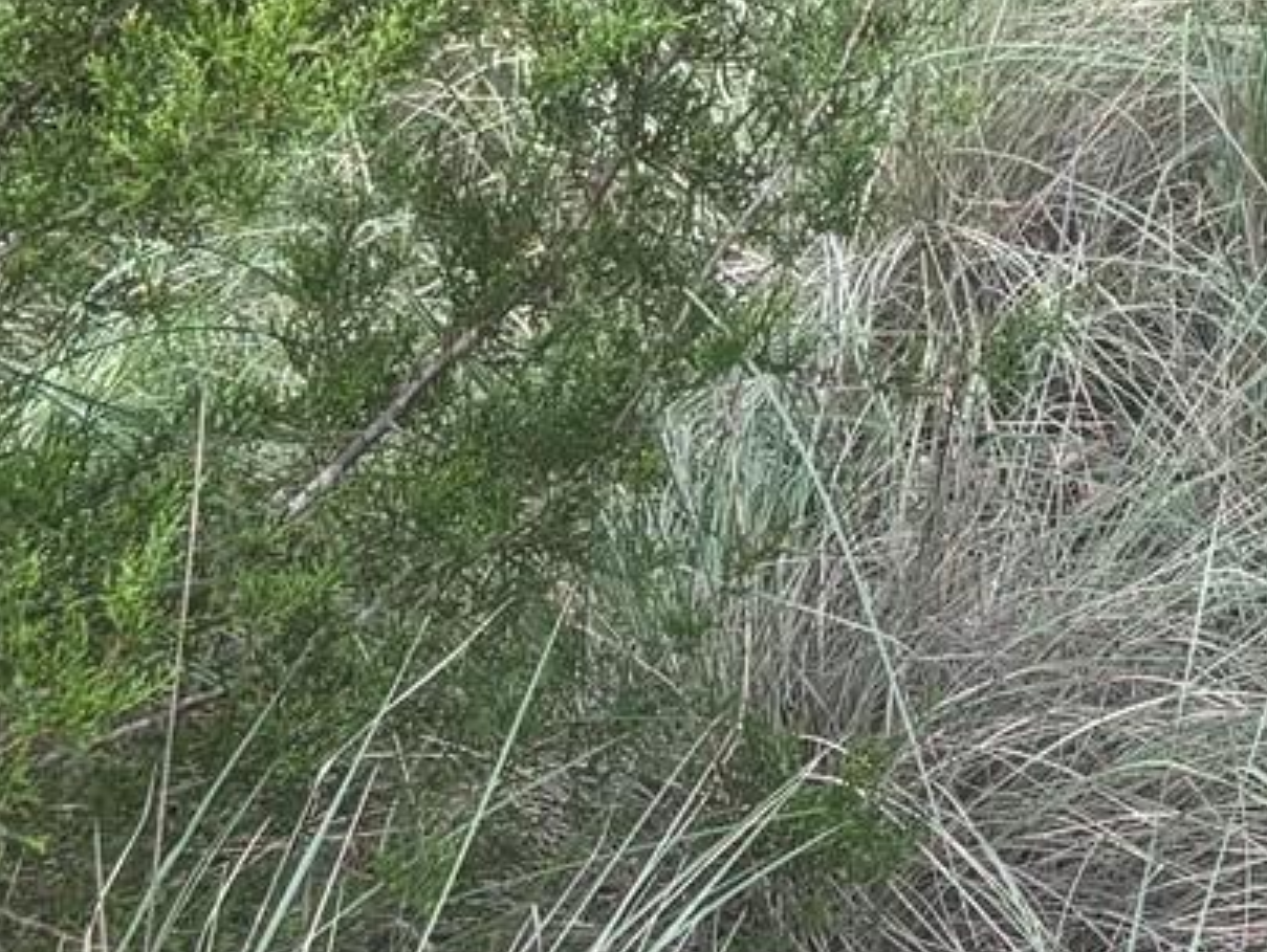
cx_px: 1899
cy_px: -974
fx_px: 4836
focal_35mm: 132
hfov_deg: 14.0
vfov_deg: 10.3
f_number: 1.6
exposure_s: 1/438
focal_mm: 5.96
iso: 50
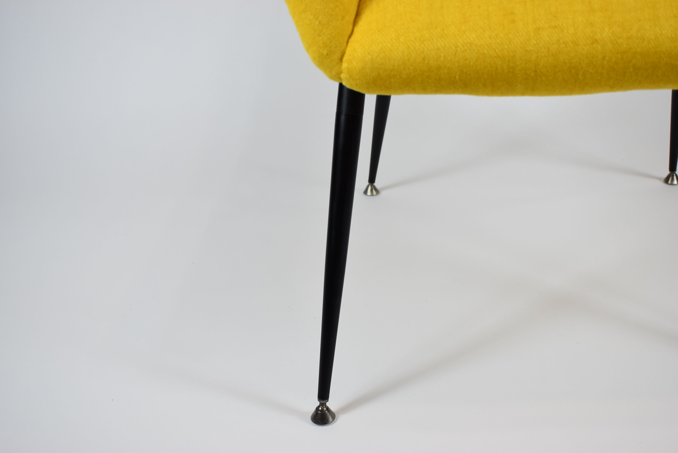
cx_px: 339
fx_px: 876
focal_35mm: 46
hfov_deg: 42.3
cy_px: 226
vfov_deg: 29.0
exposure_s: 1/125
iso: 560
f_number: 5.6
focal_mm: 31
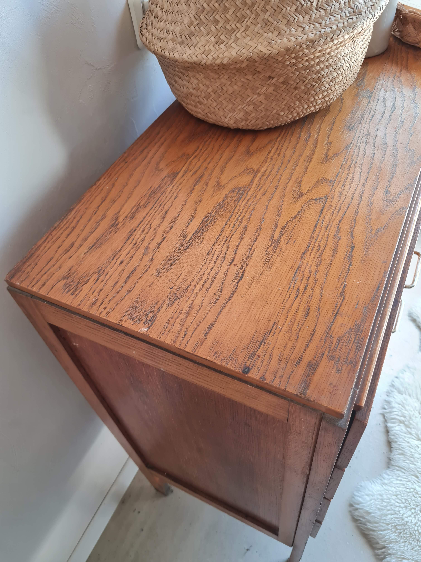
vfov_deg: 67.3
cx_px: 210
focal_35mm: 26
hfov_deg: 53.1
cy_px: 281
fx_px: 422
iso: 100
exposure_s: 1/100
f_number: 1.8
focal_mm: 5.4
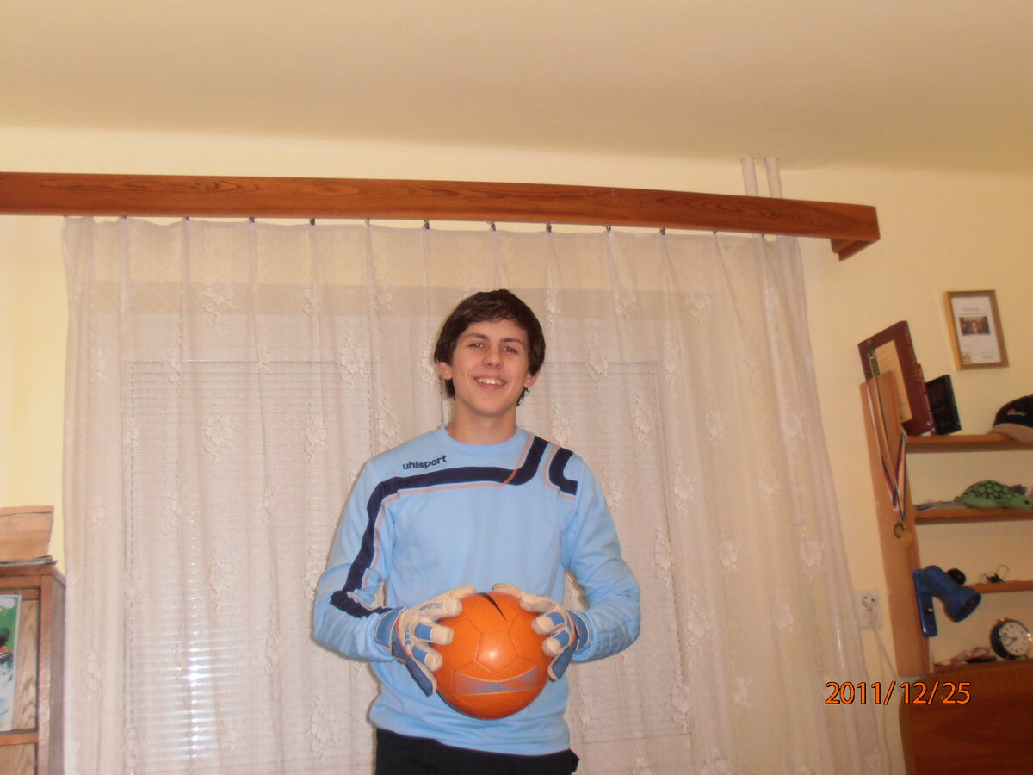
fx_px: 1313
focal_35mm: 44
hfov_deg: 42.9
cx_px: 516
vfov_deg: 32.9
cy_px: 388
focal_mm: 7.87
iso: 200
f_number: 4.2
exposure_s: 1/40
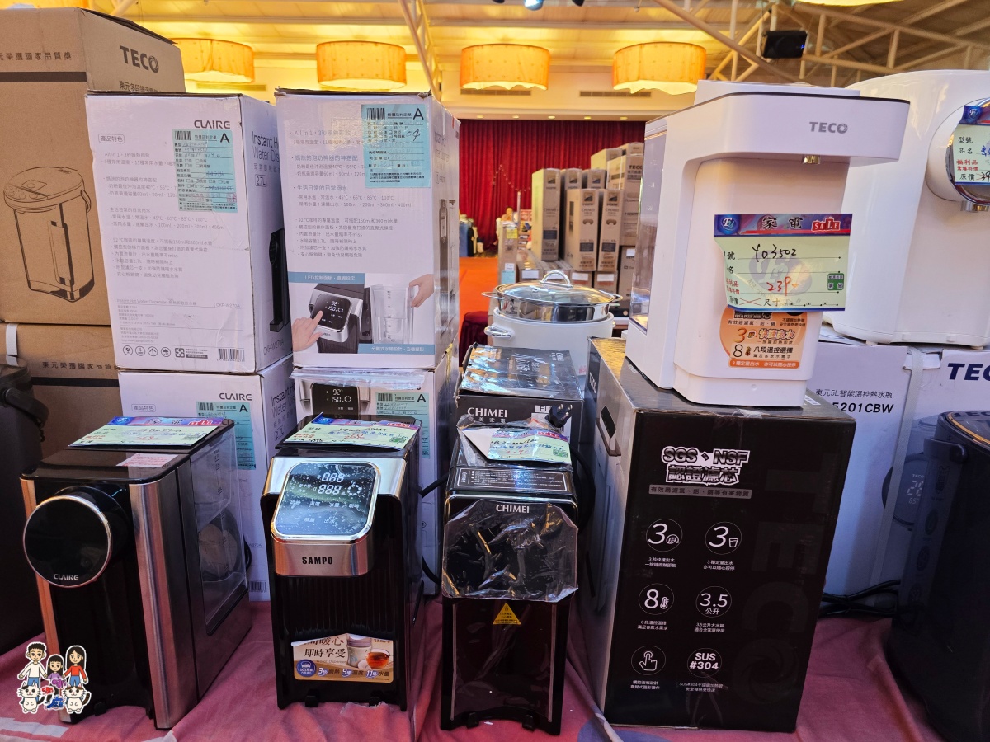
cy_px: 371
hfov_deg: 73.9
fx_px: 658
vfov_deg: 58.9
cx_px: 495
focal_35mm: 23
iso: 250
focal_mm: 6.3
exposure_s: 1/53
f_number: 1.7
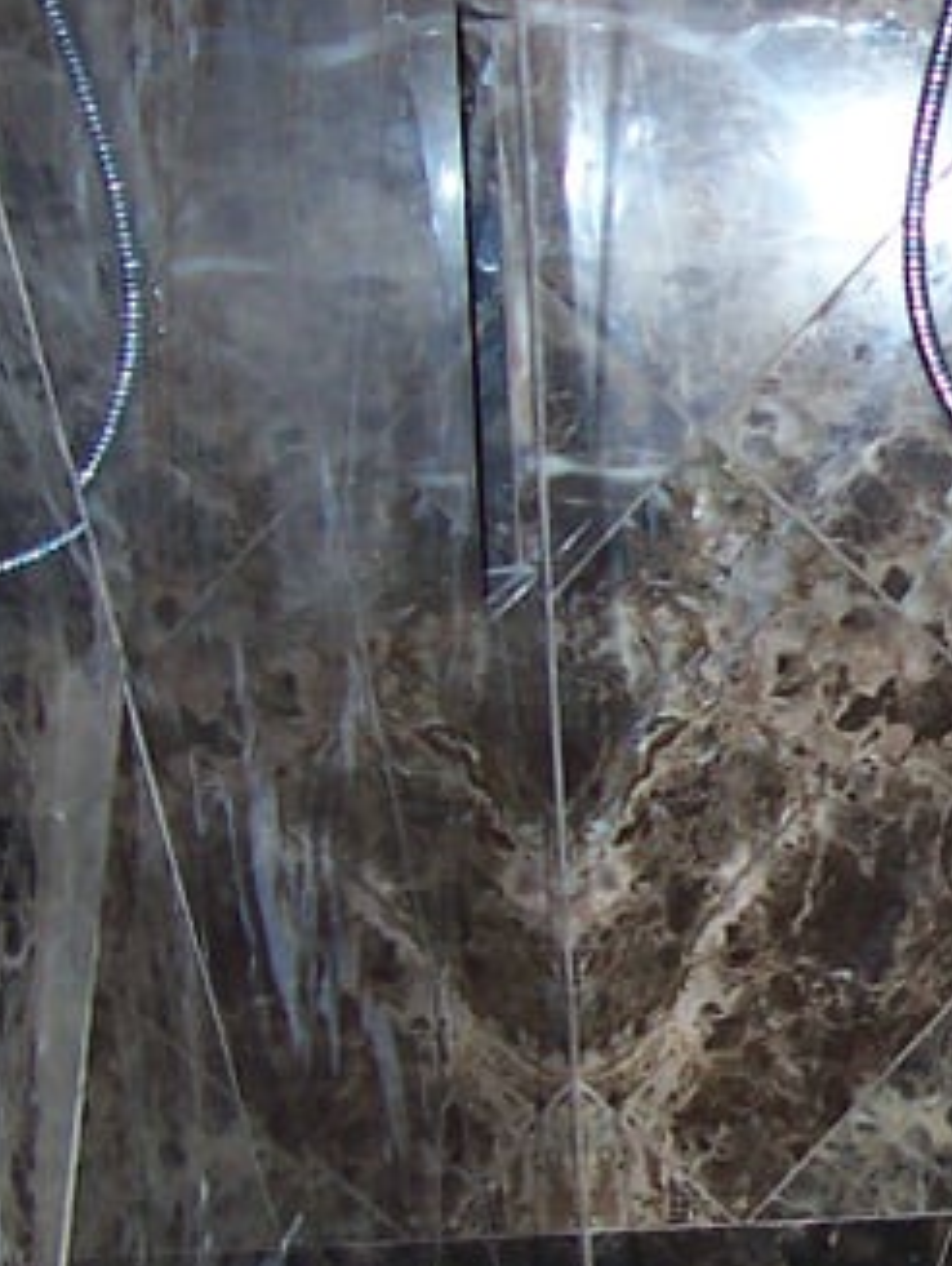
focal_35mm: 113
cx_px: 1428
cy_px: 751
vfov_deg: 17.4
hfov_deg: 12.5
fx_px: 4136
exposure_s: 1/60
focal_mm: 5.6
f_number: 2.8
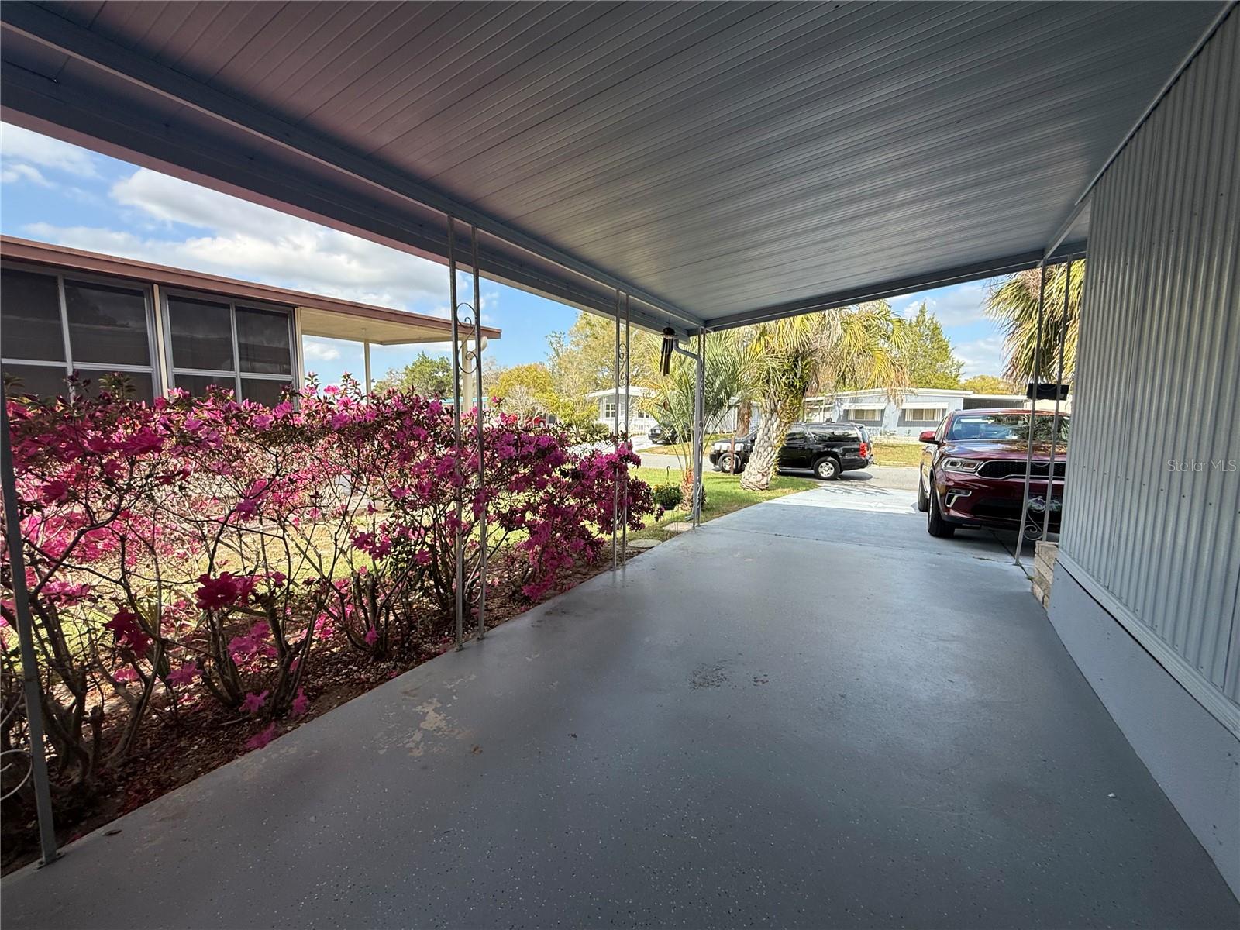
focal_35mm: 14
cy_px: 465
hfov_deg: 102.1
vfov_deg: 85.7
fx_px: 502
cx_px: 620
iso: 50
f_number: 2.2
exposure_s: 1/955
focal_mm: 2.22
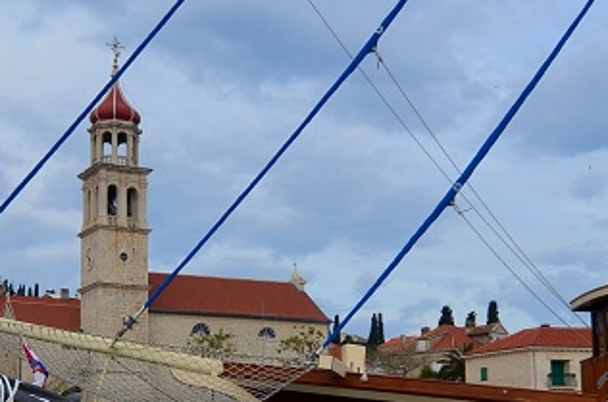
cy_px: 324
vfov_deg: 21.7
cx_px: 220
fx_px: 1037
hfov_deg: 32.5
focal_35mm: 62
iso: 100
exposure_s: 1/500
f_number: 4
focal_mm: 13
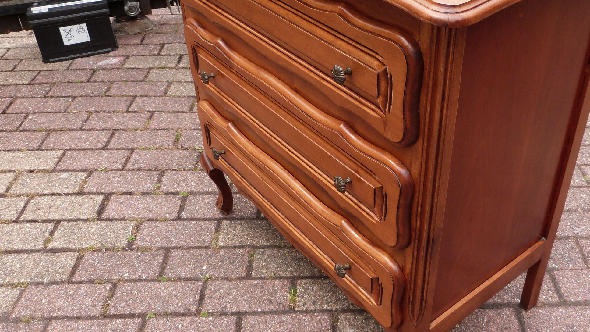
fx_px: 563
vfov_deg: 32.7
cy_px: 130
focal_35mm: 36
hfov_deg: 54.6
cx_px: 374
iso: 100
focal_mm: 4.5
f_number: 4
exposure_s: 1/200
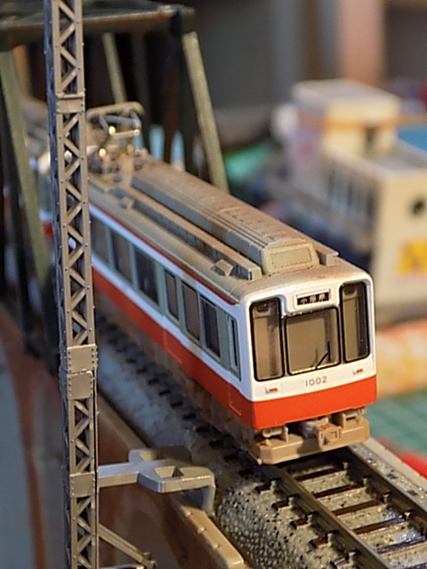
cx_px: 214
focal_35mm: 70
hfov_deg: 21.0
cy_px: 284
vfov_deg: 27.8
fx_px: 1151
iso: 400
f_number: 4.2
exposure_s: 1/20
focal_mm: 12.5
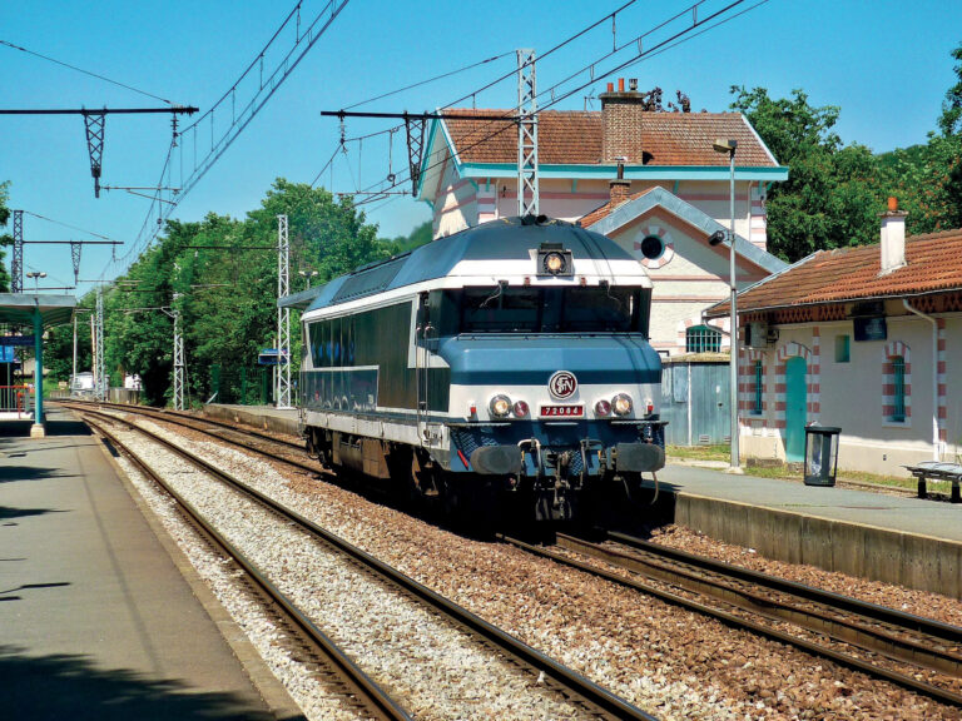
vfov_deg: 18.7
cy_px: 360
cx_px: 481
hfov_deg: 24.7
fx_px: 2195
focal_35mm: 79
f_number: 3.4
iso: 80
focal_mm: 9.2
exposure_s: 1/1000
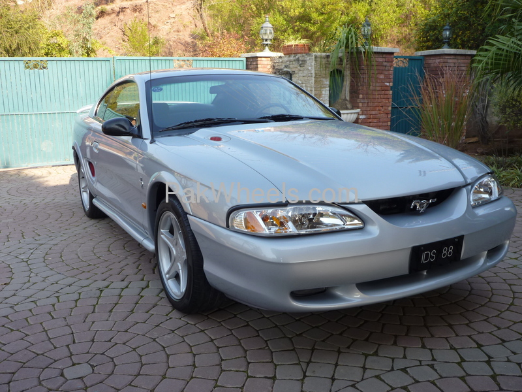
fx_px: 513
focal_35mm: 34
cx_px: 261
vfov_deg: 41.8
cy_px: 196
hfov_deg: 54.0
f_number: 3.7
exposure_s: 1/125
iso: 80
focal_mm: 6
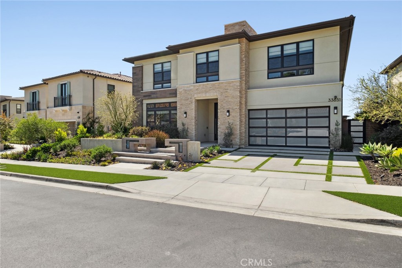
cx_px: 201
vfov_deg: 59.5
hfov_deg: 81.2
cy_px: 134
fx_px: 235
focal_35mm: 21
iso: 200
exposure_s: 1/120
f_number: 8
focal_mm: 13.8
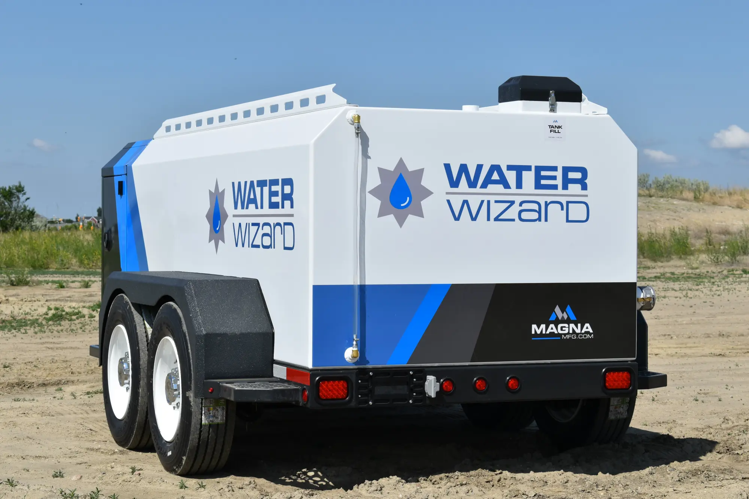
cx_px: 374
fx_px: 1716
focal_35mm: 82
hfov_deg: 24.6
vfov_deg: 16.6
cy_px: 250
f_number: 9
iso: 100
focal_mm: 55
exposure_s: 1/320
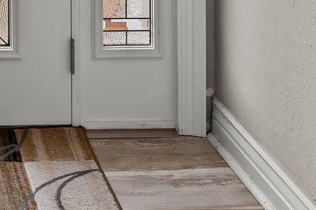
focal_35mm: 91
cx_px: -75
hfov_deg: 20.7
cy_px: -225
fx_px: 798
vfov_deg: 12.9
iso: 160
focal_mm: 19
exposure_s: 1/8
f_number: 8
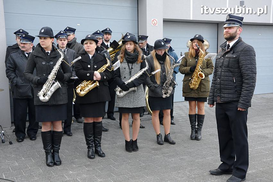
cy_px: 91
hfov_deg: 46.4
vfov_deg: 31.8
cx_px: 136
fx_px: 318
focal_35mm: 42
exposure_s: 1/160
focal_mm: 28
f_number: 8
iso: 1600
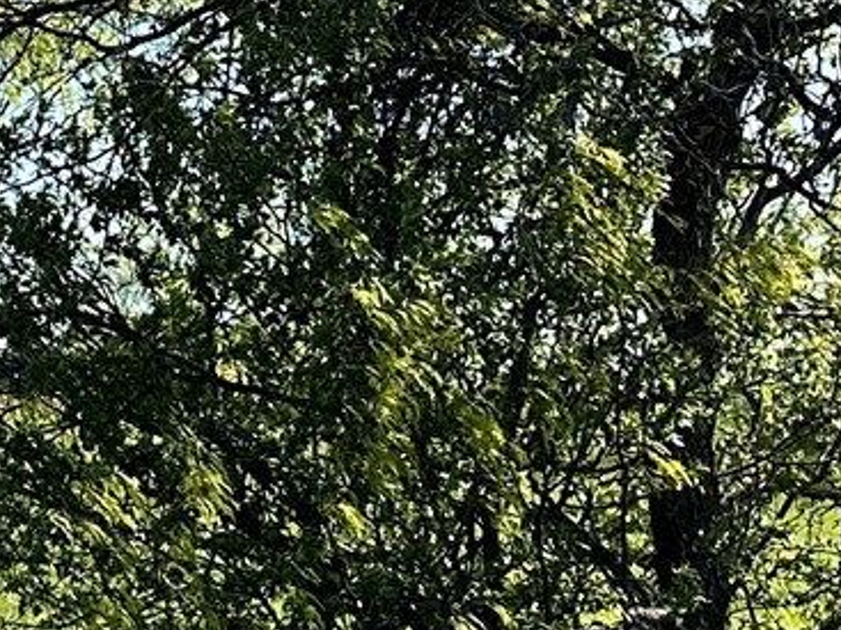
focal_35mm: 134
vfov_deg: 11.1
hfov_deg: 12.6
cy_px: 353
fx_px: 3254
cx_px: -933
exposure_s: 1/5525
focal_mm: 6.86
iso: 80
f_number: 1.78
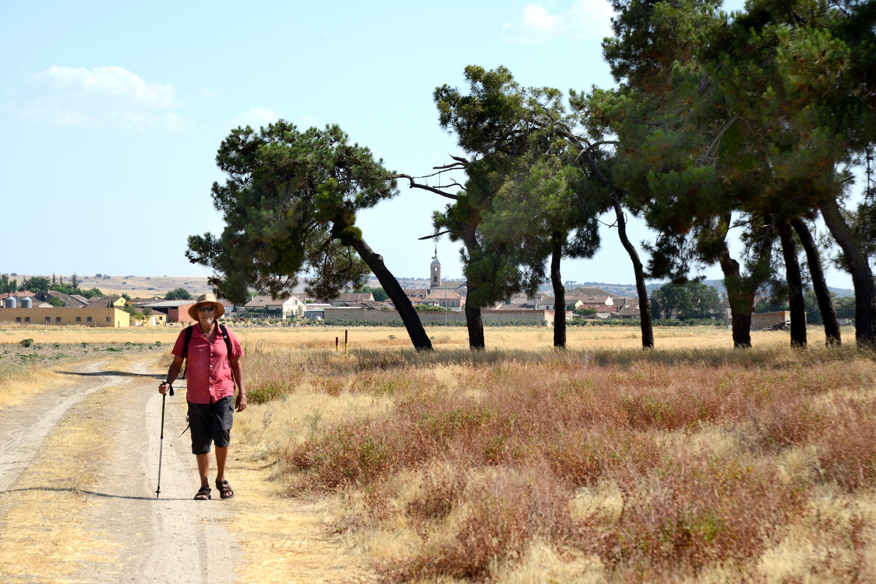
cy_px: 292
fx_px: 2921
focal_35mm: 120
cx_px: 438
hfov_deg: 17.1
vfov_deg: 11.4
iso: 100
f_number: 8
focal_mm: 120
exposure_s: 1/250
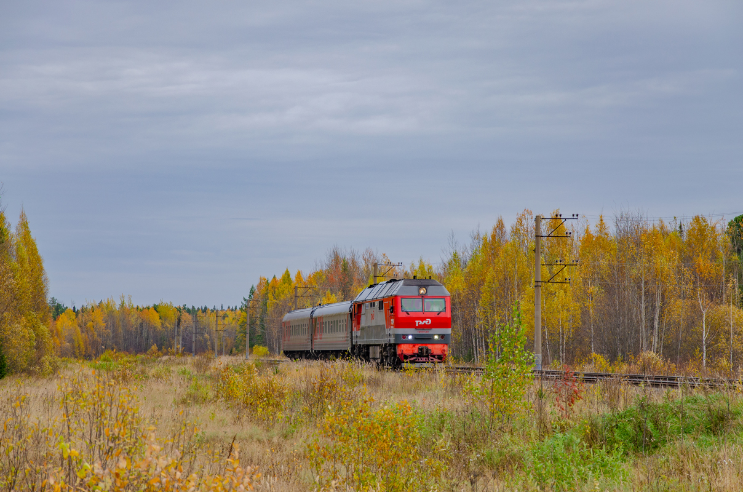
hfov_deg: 16.1
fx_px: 2626
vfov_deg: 10.7
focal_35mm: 128
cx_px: 372
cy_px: 246
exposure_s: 1/320
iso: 250
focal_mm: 85
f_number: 7.1
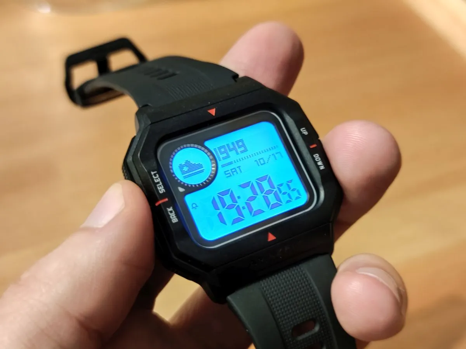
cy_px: 174
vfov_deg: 56.8
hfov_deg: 71.6
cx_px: 233
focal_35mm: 24
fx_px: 323
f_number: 1.69
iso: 268
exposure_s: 1/17
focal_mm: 6.72
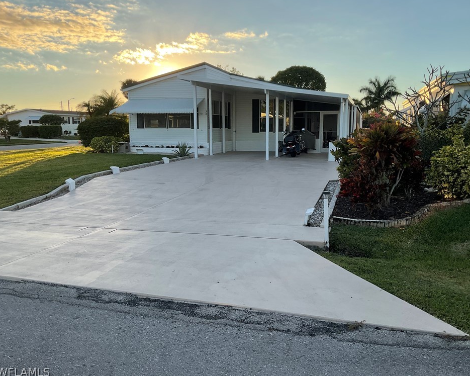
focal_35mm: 31
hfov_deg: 57.2
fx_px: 431
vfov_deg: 47.1
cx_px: 244
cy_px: 187
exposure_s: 1/1015
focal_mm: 3
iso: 16
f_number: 1.8
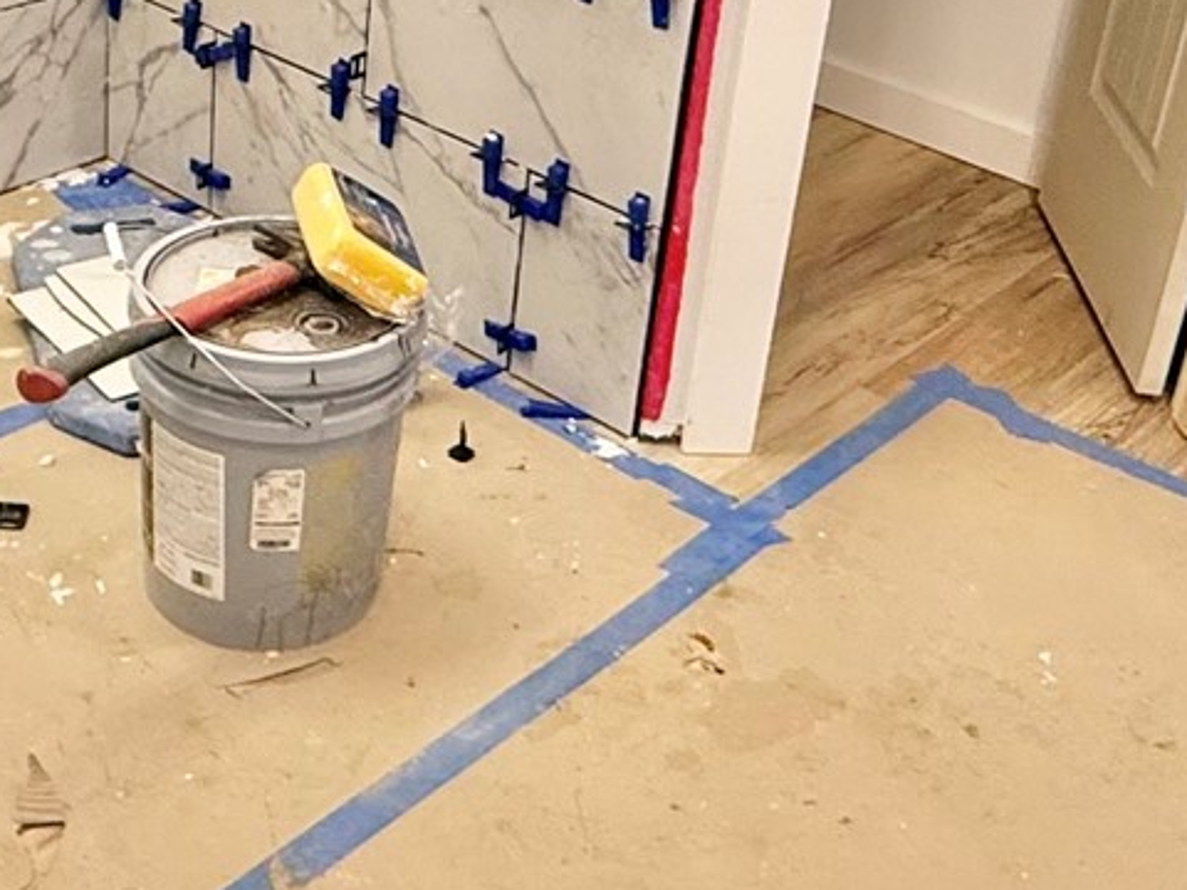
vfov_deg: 25.5
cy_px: 143
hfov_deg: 34.1
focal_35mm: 56
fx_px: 1920
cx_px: 403
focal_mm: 2.22
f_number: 2.2
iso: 200
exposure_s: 1/120
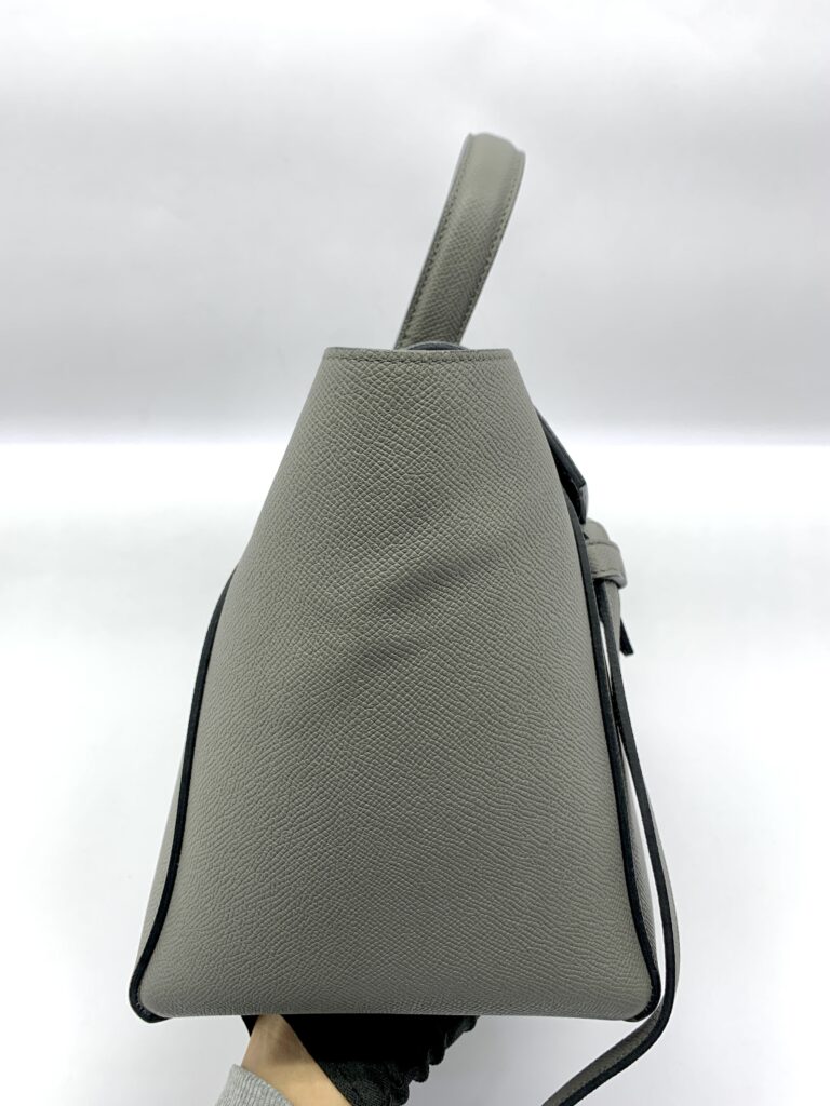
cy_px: 553
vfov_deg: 67.3
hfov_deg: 53.1
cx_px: 415
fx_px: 831
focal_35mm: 26
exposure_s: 1/100
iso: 32
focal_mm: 4.25
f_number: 1.8
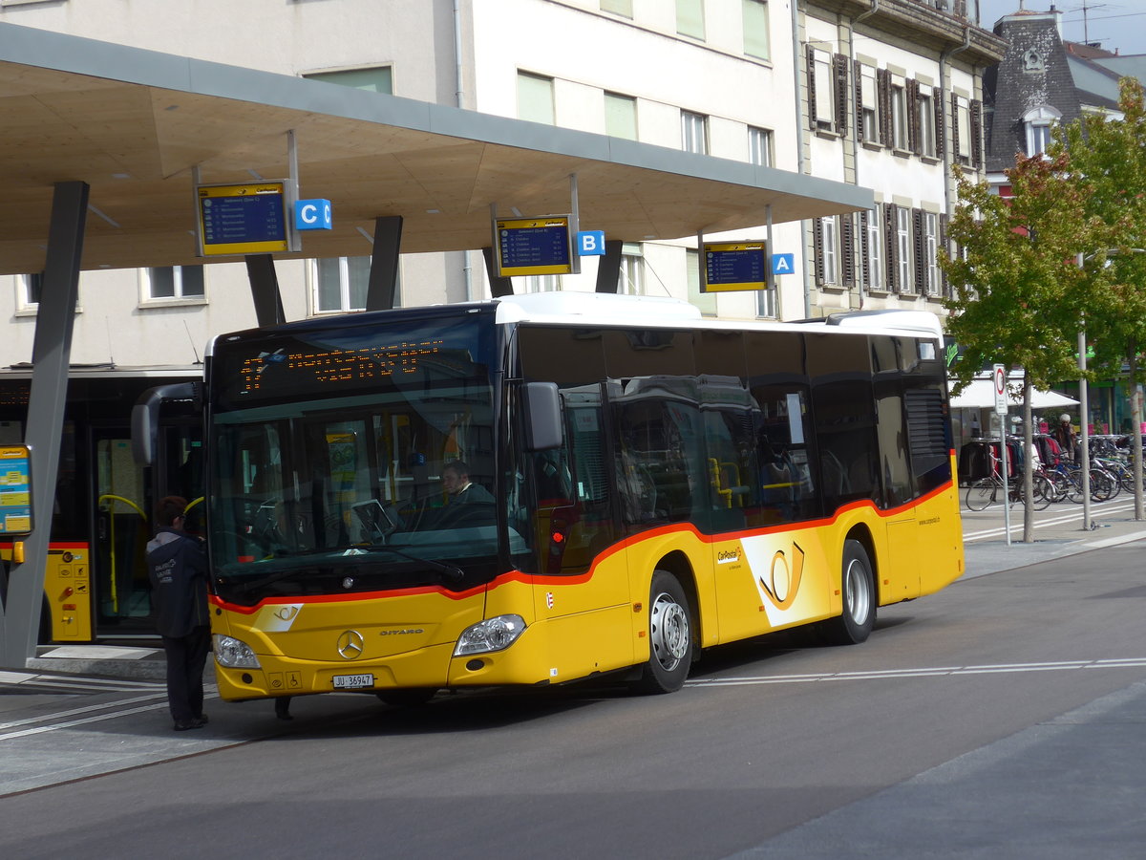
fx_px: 2980
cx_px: 573
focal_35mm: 90
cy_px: 430
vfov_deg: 16.4
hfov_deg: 21.8
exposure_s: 1/500
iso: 80
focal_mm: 18
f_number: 4.6
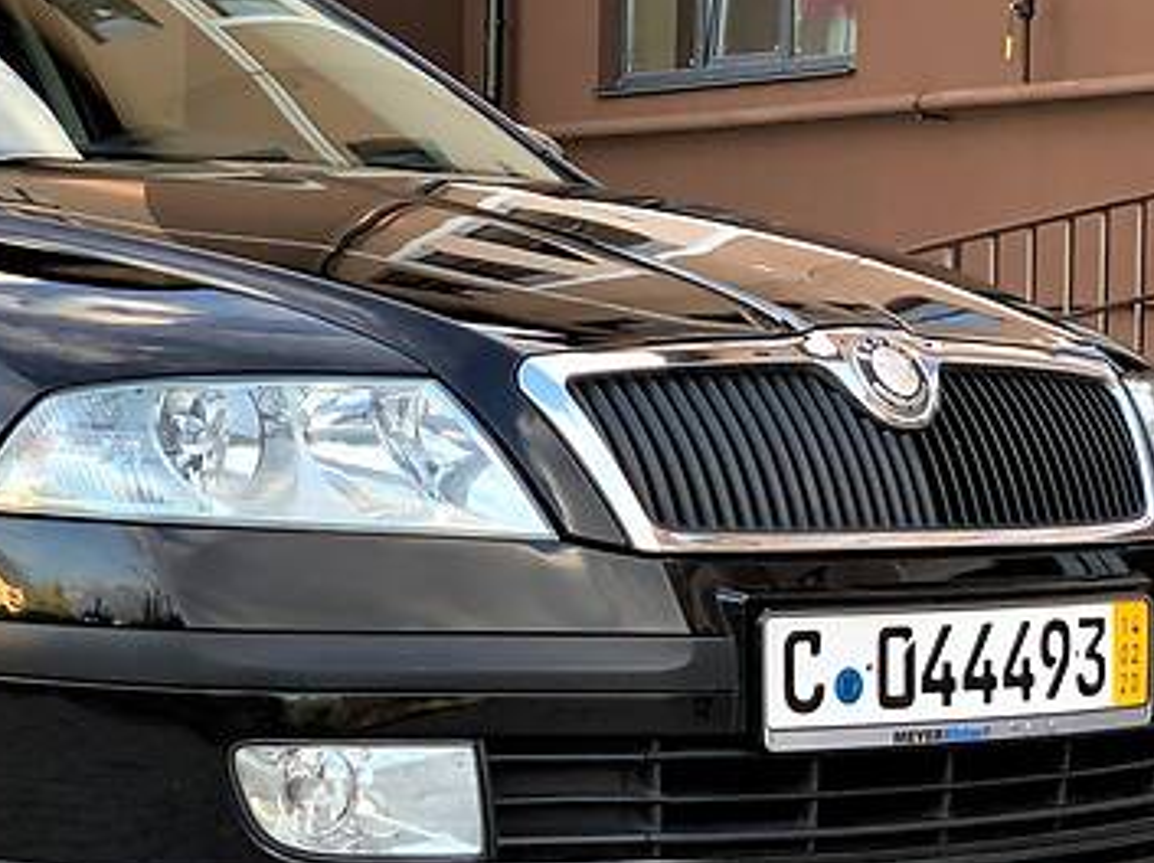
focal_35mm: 118
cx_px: 7
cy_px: 530
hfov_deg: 16.4
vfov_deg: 12.5
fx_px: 3930
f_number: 2.4
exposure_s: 1/122
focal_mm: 6
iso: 40
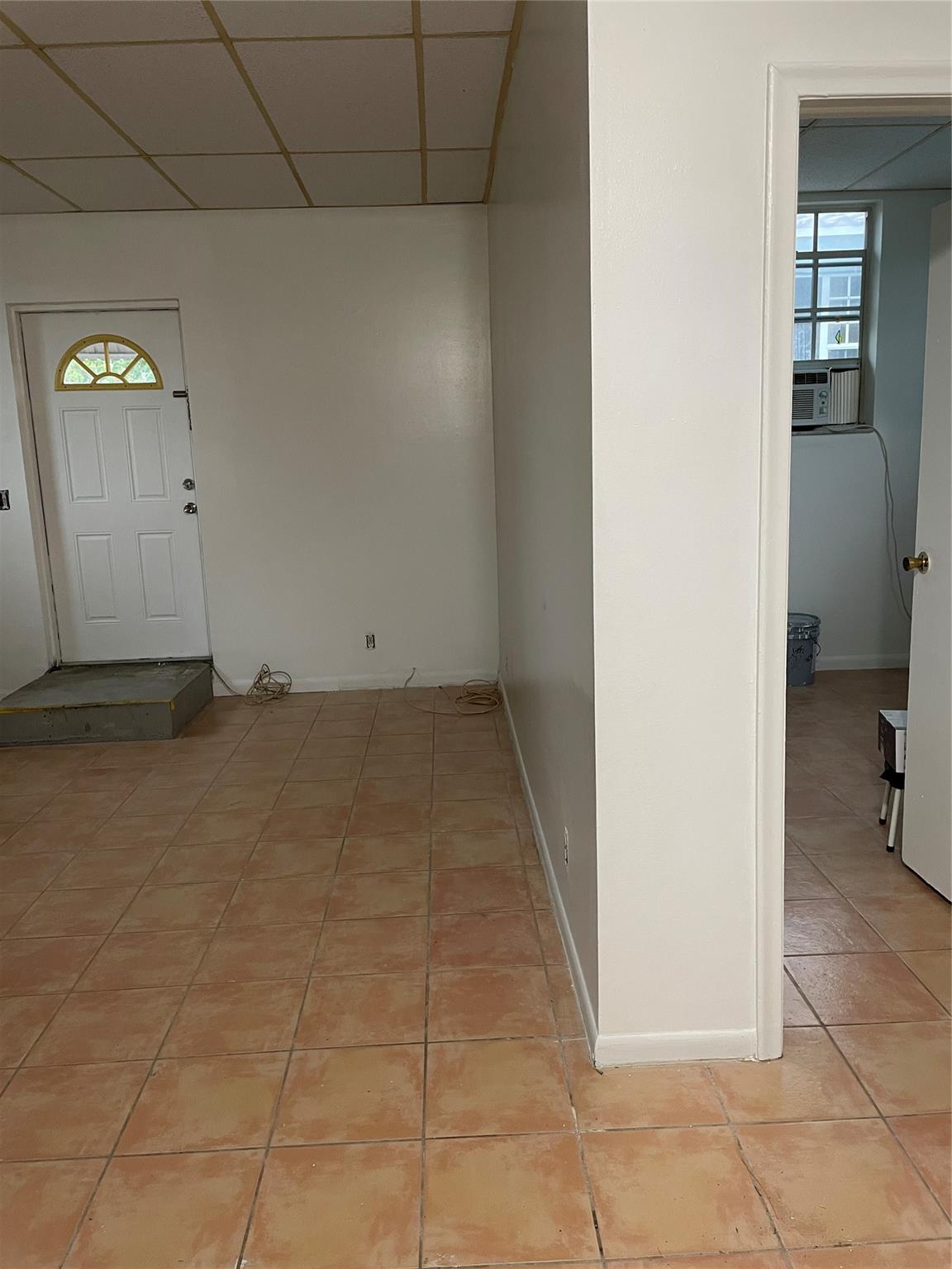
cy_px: 634
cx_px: 476
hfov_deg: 53.1
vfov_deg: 67.3
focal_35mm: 26
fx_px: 953
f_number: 1.6
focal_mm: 4.2
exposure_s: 1/60
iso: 125
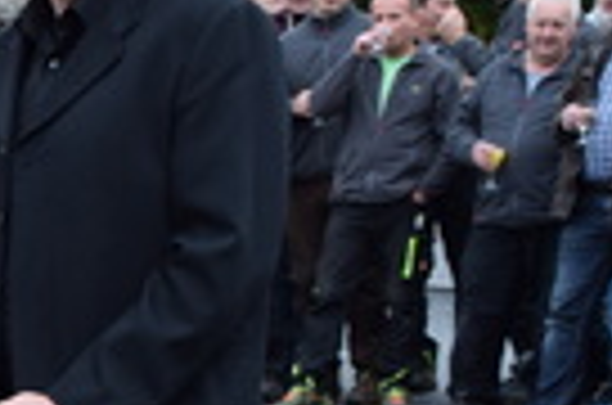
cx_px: -623
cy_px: 526
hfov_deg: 7.9
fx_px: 4257
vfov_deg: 5.4
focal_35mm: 251
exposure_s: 1/200
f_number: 7.1
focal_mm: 38
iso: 400
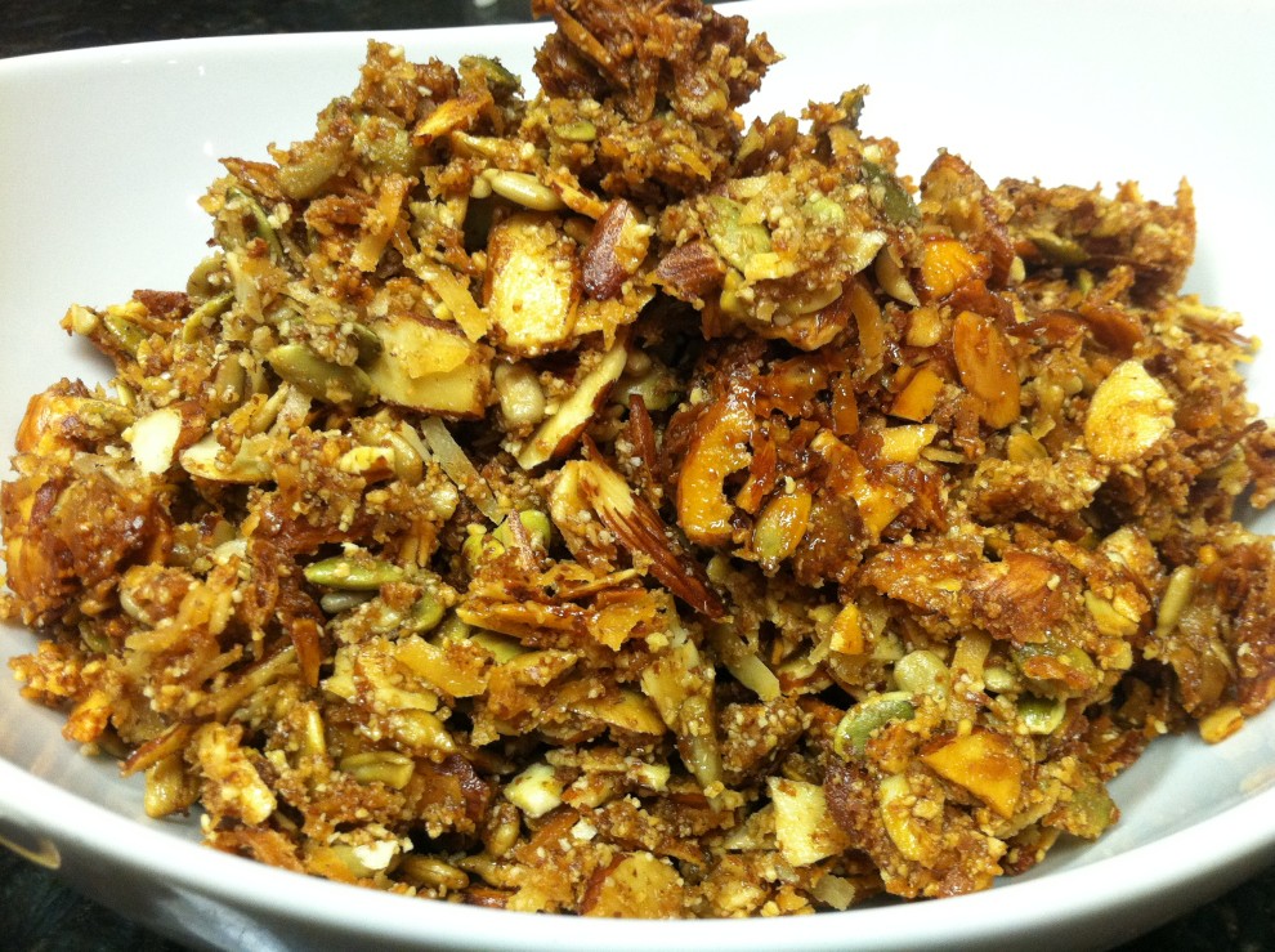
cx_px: 638
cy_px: 476
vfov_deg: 40.6
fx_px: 1287
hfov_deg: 52.7
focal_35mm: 35
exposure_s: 1/15
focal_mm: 3.85
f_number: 2.8
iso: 200
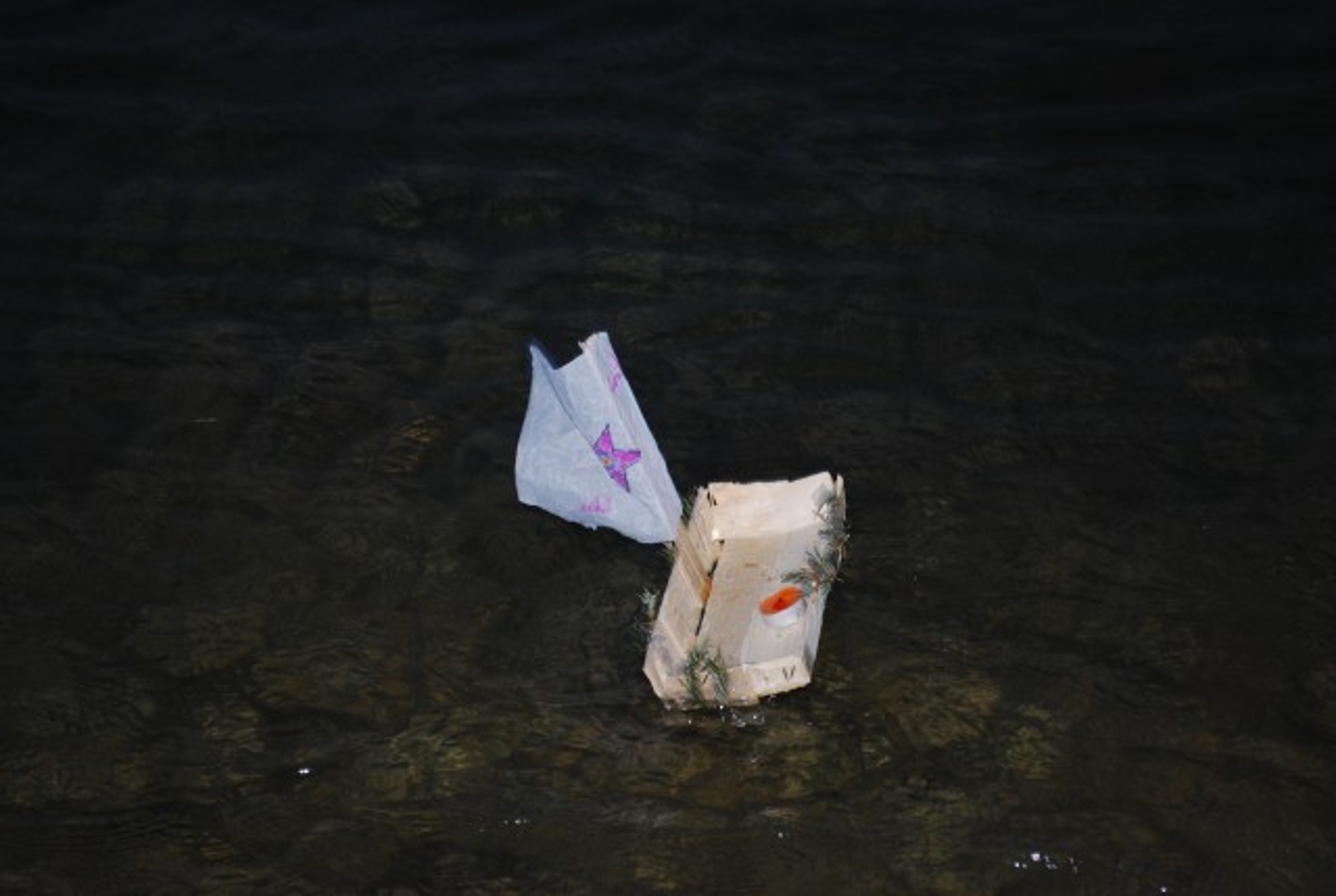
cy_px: 448
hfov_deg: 24.6
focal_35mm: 82
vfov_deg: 16.6
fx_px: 3067
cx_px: 668
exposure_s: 1/60
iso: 250
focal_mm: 55
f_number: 5.6
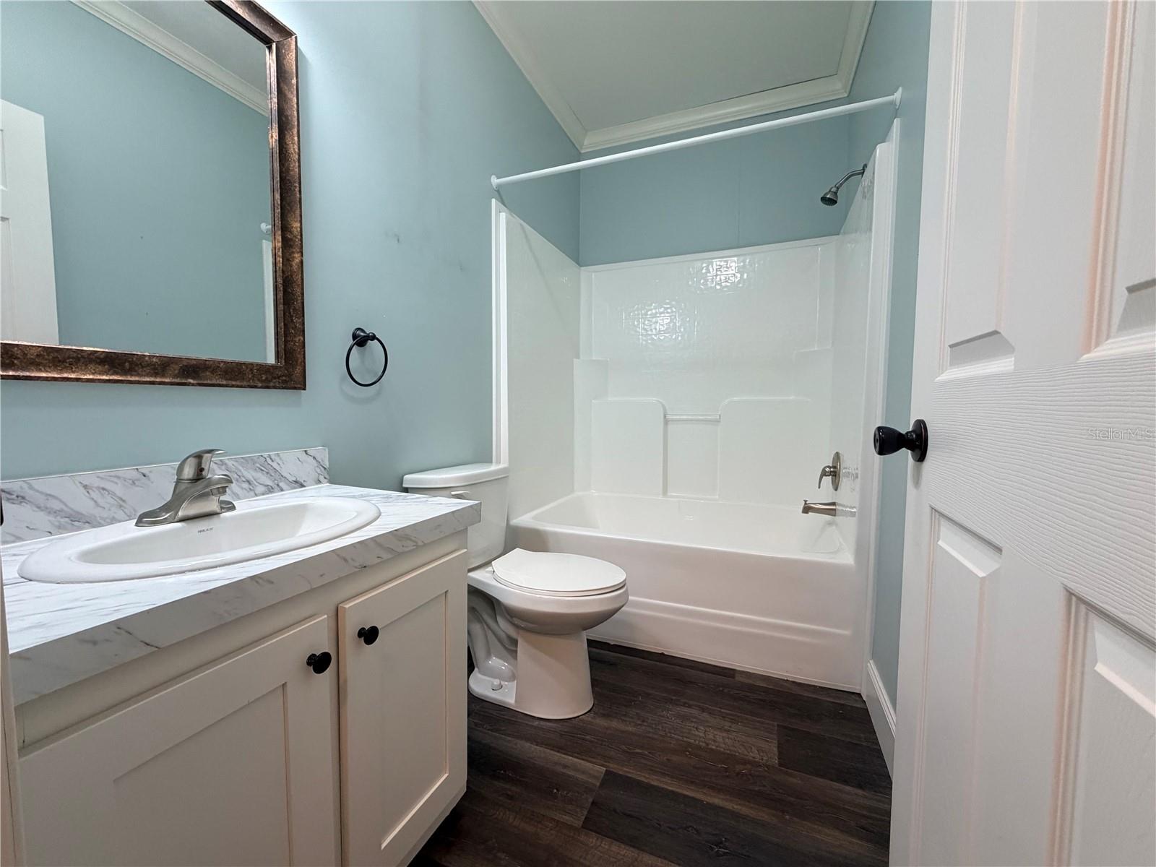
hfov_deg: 102.1
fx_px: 468
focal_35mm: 14
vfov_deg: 85.7
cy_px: 434
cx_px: 578
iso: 250
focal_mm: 2.22
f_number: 2.2
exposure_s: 1/120
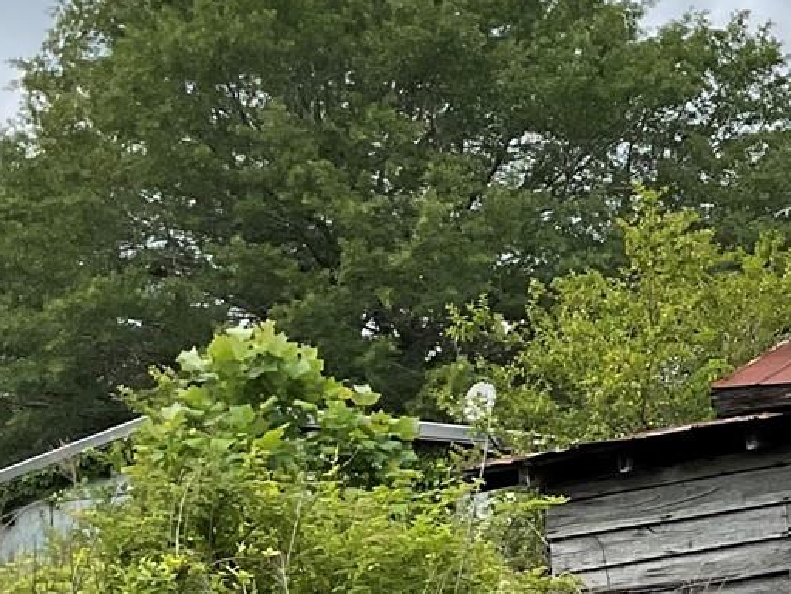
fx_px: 2651
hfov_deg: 15.0
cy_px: 428
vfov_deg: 12.7
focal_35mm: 116
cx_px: 1377
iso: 16
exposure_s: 1/1848
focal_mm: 3
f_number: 1.8
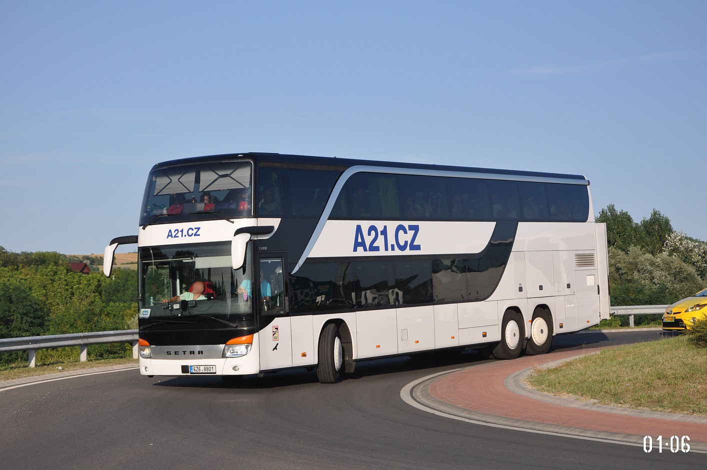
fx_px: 1471
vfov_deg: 18.1
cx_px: 354
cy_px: 235
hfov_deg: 27.0
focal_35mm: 75
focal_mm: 50
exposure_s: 1/1600
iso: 400
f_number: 6.3
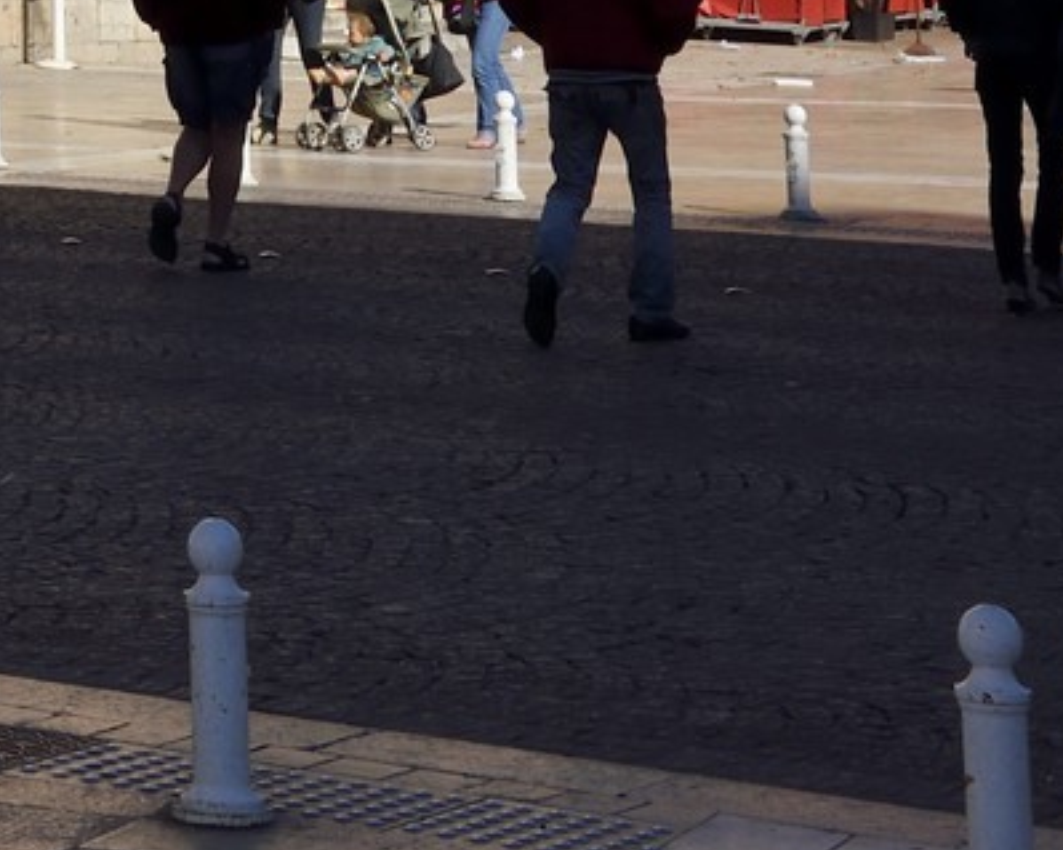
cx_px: -334
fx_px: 4498
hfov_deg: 13.0
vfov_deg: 9.7
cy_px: -1087
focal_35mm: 143
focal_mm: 38
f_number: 18
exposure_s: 1/200
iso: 200
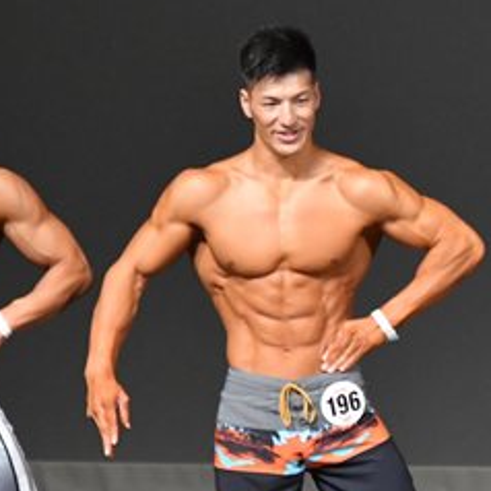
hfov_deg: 2.2
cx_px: 700
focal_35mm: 790
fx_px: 12678
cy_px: 466
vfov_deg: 2.2
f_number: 5.6
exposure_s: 1/400
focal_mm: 190
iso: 5000
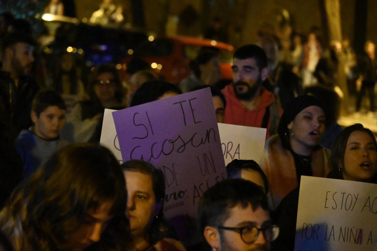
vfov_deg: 6.3
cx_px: 188
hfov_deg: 9.5
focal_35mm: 218
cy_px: 126
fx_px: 2277
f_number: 6.3
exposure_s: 1/160
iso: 20000
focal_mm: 145
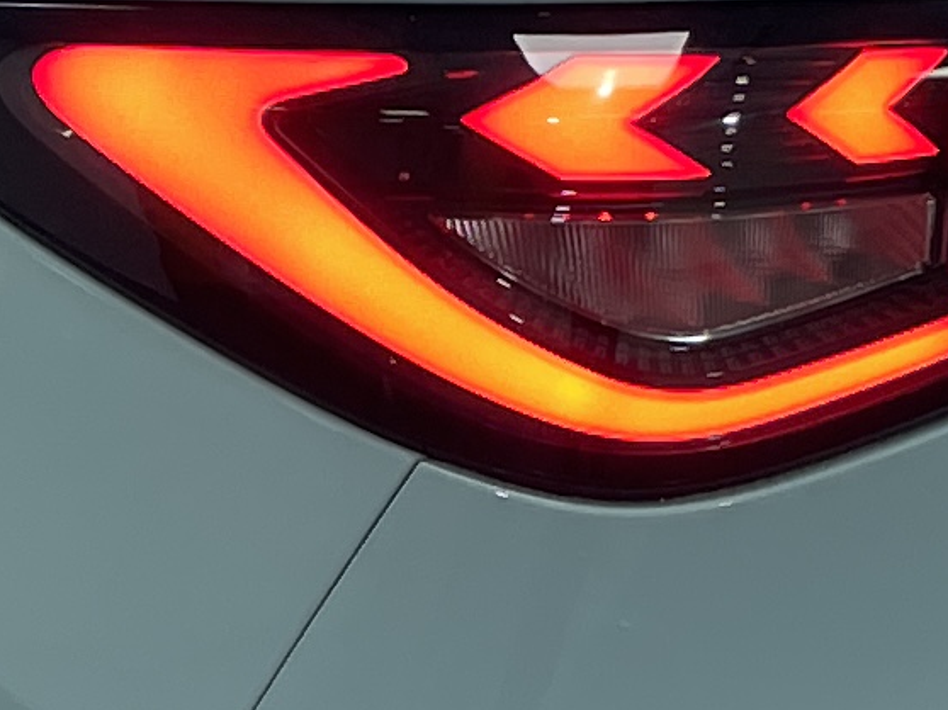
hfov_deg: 10.4
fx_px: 5146
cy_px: 717
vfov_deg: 7.9
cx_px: 17
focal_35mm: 188
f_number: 1.6
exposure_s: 1/103
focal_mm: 4.2
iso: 32
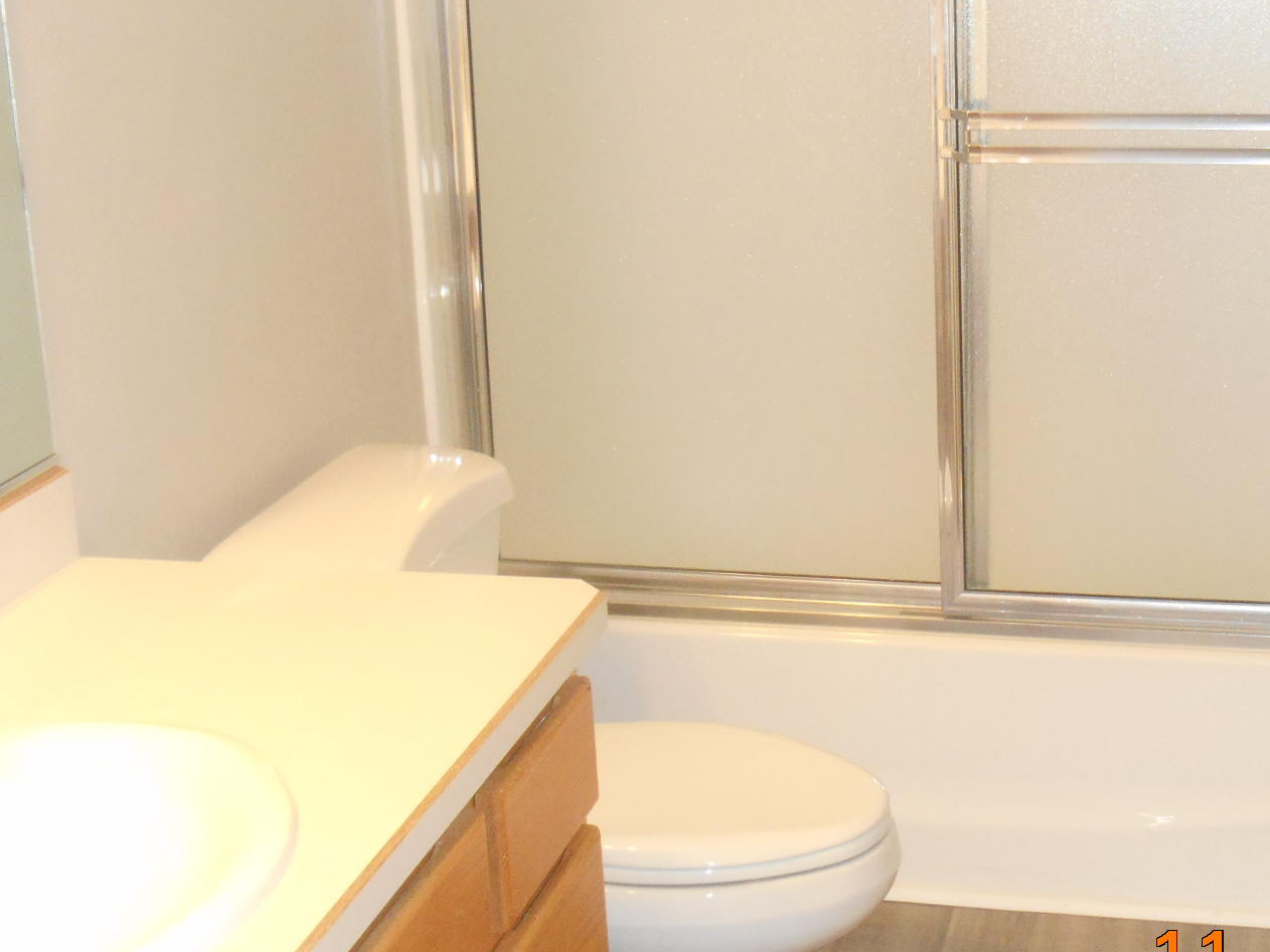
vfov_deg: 23.1
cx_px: 821
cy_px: 288
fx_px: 2312
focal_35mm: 63
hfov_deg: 30.5
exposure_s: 1/30
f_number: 3.7
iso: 450
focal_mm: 6.3
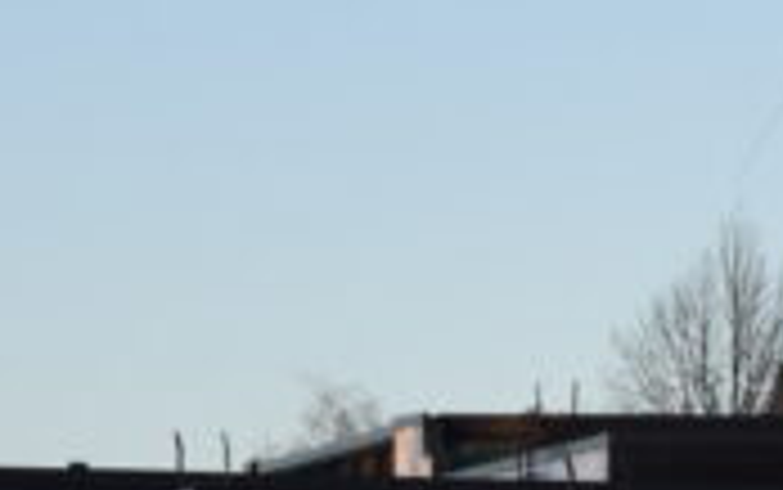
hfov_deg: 6.4
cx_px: 1714
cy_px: 416
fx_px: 6726
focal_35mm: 315
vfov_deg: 4.2
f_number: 7.1
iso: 400
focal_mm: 35
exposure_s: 1/200
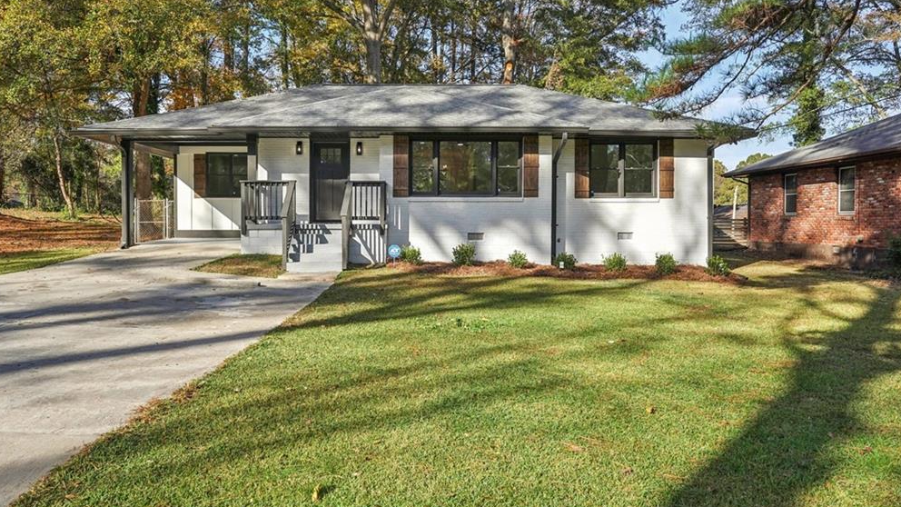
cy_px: 219
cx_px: 442
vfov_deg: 42.8
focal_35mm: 27
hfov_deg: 69.9
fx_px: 645
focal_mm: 25
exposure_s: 1/800
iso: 800
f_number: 8
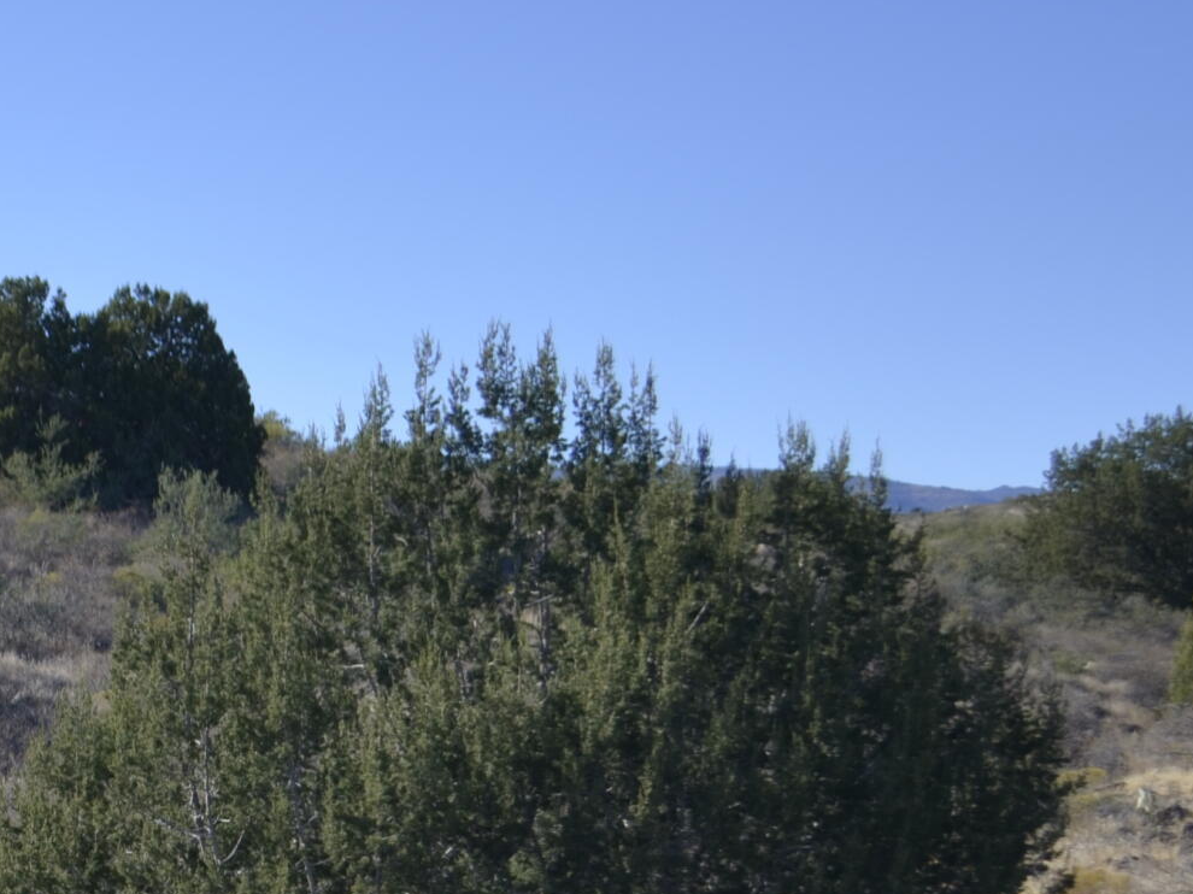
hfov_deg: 19.2
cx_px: -278
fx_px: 3308
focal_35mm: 96
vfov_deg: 14.8
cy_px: 1115
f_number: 4
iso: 100
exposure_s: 1/1000
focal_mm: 22
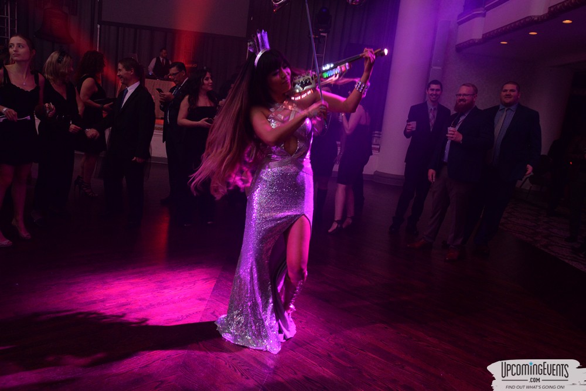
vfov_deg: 57.2
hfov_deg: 78.6
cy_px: 196
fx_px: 358
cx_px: 293
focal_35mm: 22
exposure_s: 1/80
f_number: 5
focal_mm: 22
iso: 2000
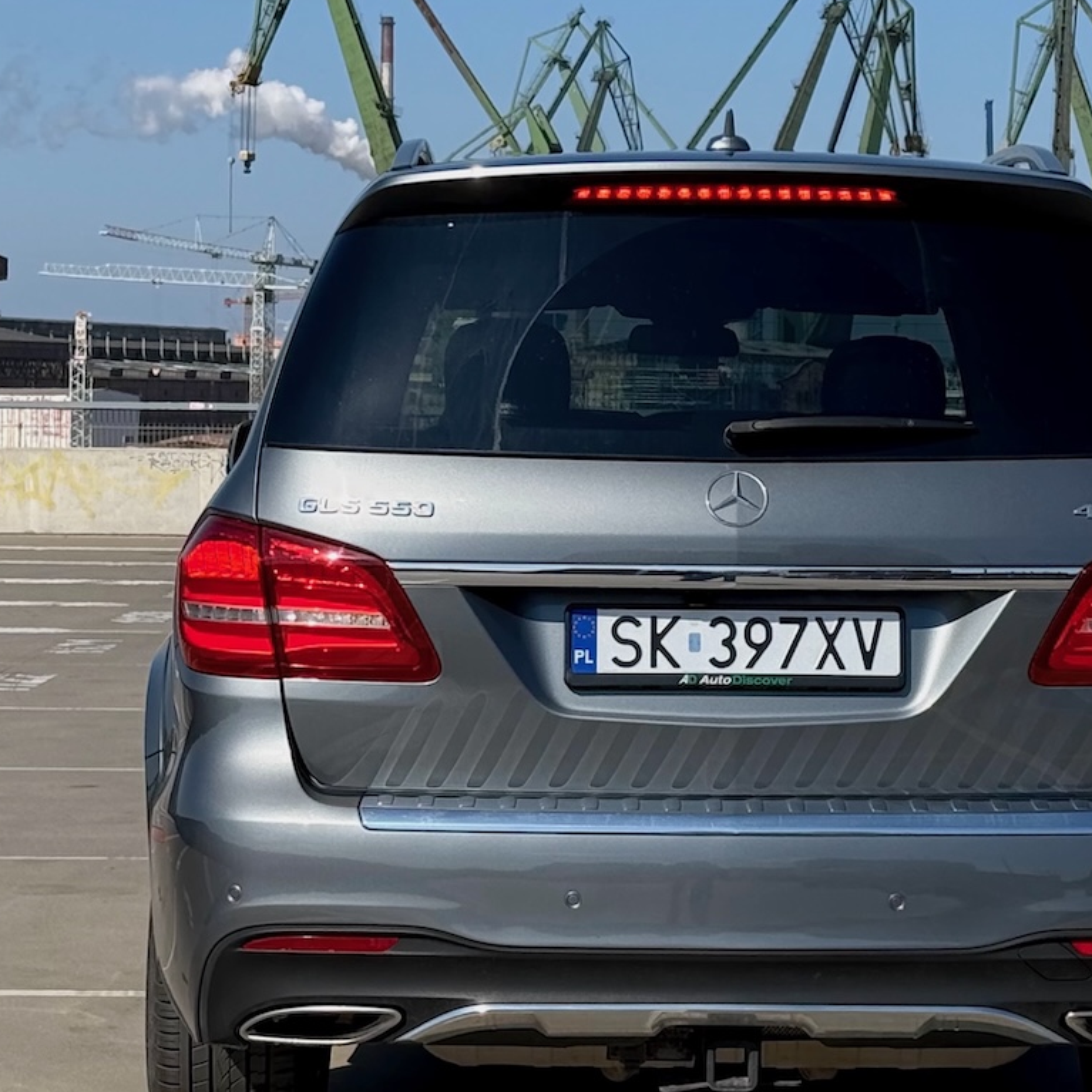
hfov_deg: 20.9
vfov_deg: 20.9
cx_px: 659
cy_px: 596
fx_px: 2962
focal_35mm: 83
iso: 100
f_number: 1.78
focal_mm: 6.76
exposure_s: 1/5208
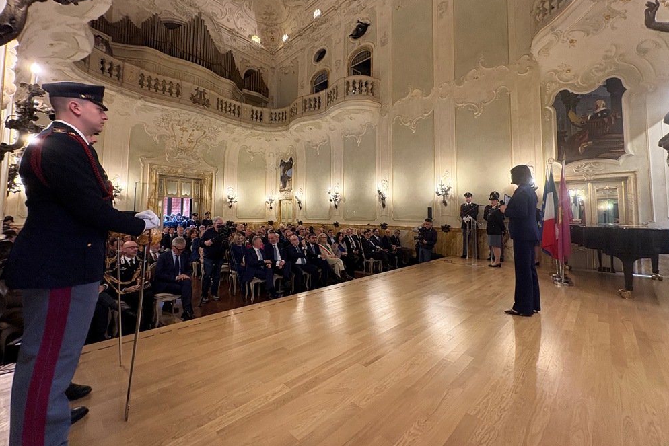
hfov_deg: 100.4
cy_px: 200
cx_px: 341
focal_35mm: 15
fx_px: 279
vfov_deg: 77.1
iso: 320
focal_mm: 2.22
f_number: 2.2
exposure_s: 1/50
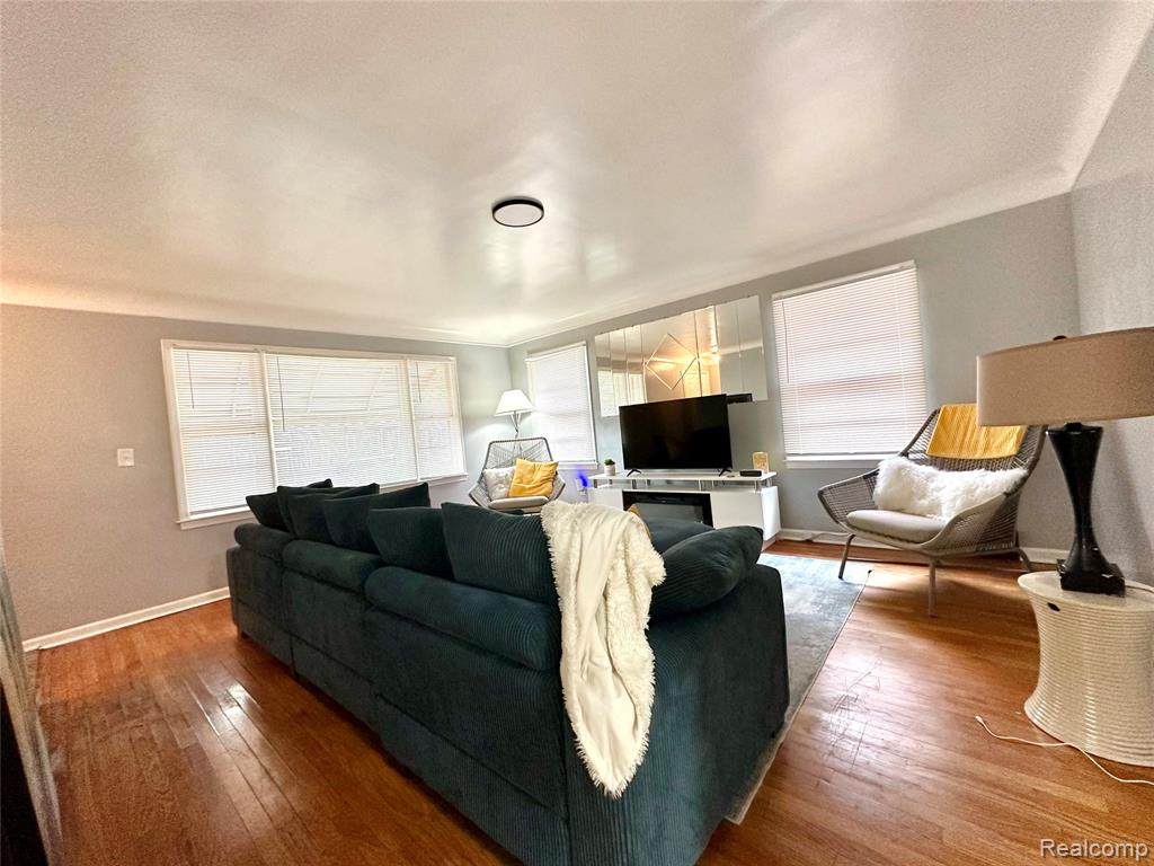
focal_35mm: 14
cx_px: 577
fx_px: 467
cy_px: 433
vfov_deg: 85.7
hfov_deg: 102.1
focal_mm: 2.22
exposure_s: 1/60
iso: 320
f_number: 2.2
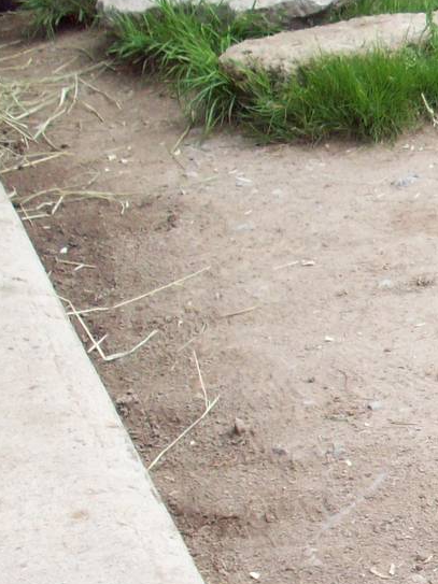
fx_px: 1840
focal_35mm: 109
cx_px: 821
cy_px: 504
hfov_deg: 12.3
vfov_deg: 17.8
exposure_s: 1/616
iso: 80
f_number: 2.8
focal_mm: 6.2
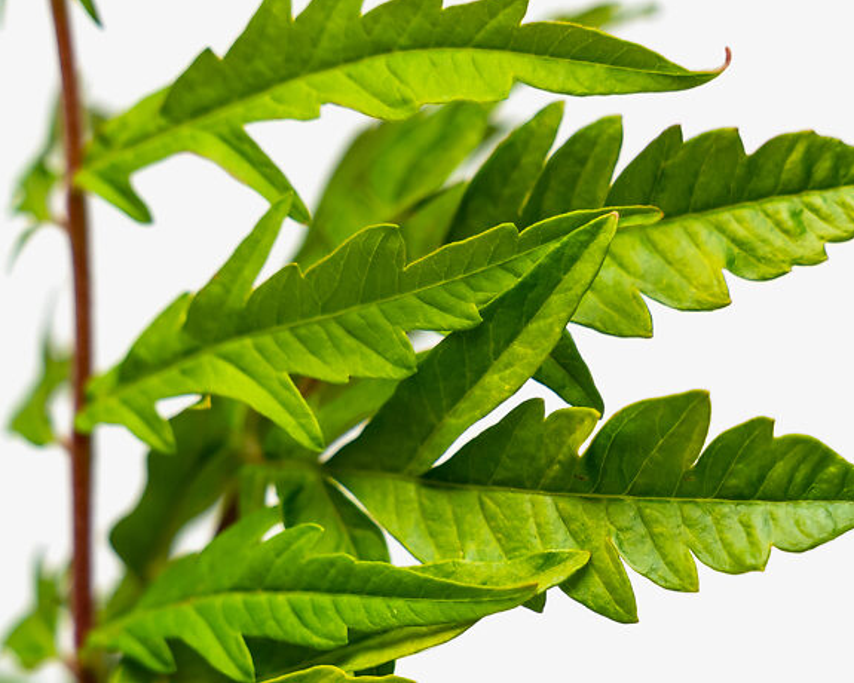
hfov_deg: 10.3
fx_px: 4752
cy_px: 612
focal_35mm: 188
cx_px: 618
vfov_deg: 8.2
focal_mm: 75
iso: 500
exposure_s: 1/250
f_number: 3.5
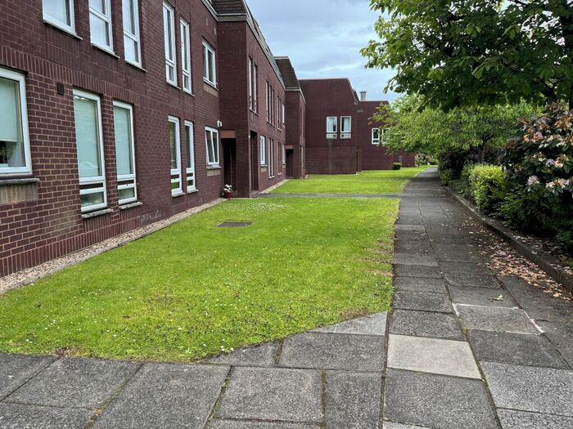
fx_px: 430
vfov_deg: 53.1
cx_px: 286
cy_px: 214
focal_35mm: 26
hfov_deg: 67.3
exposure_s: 1/422
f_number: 1.6
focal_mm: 5.1
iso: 50
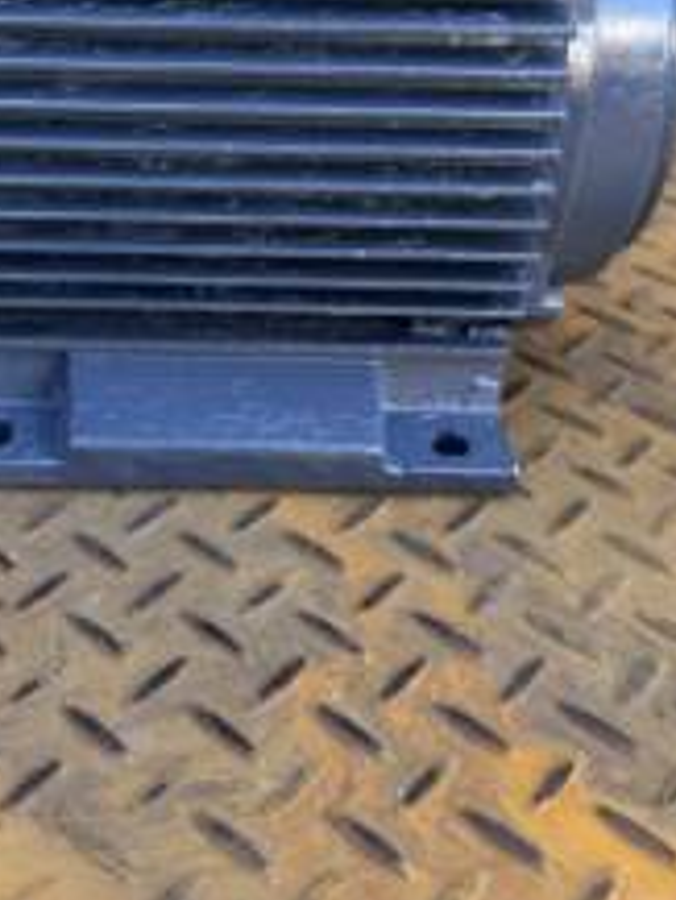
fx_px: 1379
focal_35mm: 53
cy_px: 187
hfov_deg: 27.2
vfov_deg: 35.1
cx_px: 182
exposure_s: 1/121
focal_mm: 6.76
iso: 64
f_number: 1.78
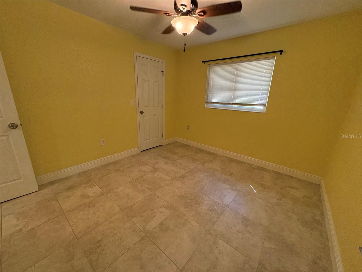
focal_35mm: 14
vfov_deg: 85.7
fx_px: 146
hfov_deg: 102.1
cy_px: 136
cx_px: 181
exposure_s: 1/120
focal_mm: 2.22
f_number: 2.2
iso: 250
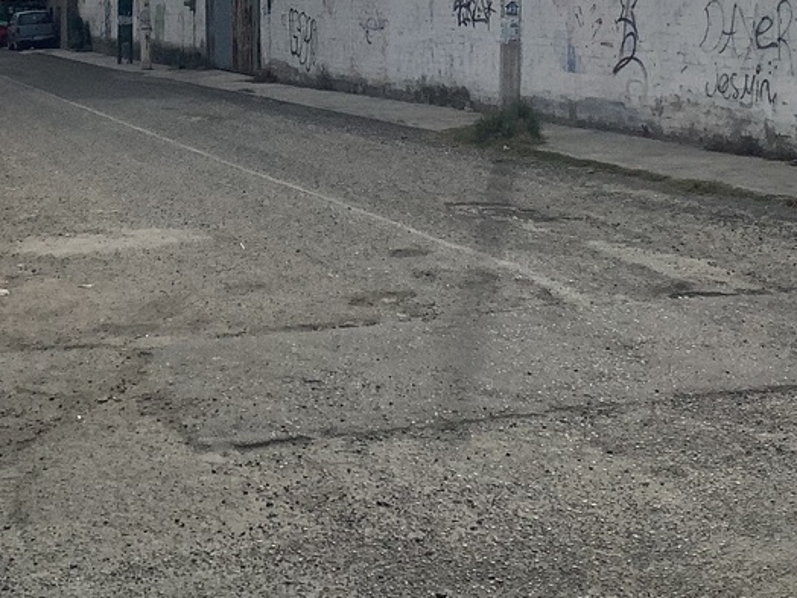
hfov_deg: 27.4
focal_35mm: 71
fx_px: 1635
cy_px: 23
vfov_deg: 20.2
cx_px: 376
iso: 25
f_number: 2.4
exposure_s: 1/5102
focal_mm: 3.3
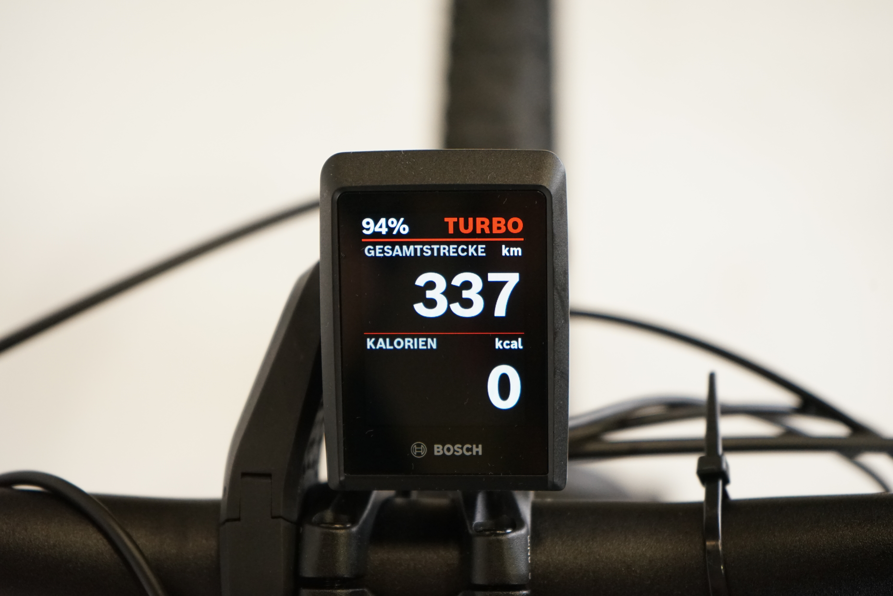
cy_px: 298
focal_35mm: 70
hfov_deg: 28.8
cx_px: 446
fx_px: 1736
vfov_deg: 19.5
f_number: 5.6
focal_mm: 70
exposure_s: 1/200
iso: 2500
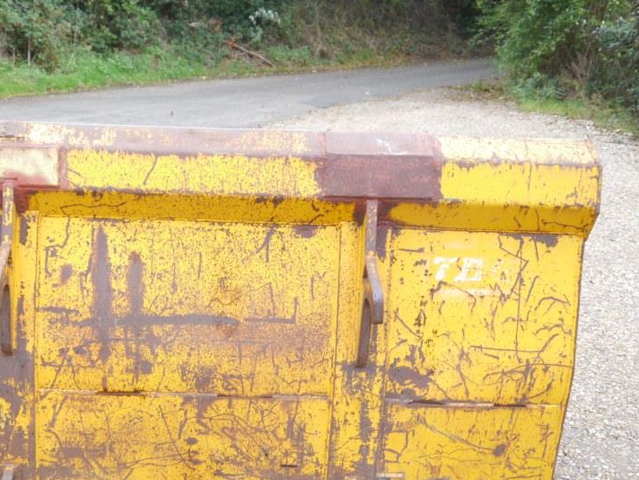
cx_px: 198
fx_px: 849
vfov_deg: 31.4
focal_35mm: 46
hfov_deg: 40.6
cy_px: 295
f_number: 4
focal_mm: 16
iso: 160
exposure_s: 1/100
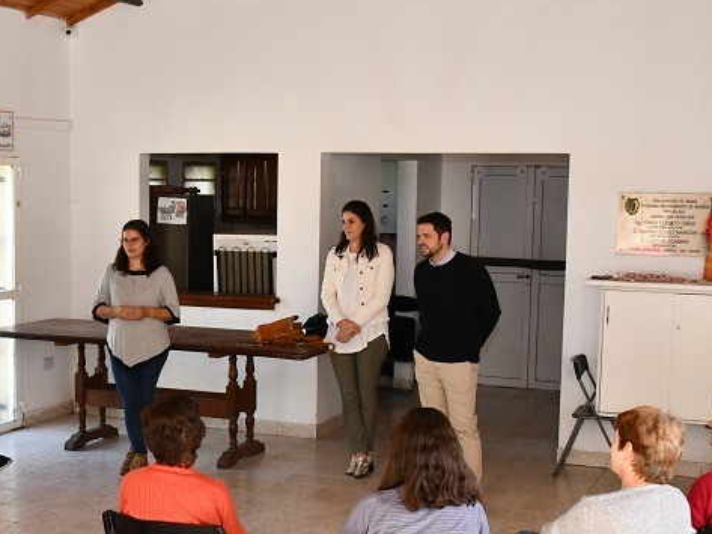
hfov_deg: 31.4
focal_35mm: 61
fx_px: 1255
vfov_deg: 24.0
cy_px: 325
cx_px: 230
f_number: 9
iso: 2000
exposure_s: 1/80
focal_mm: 20
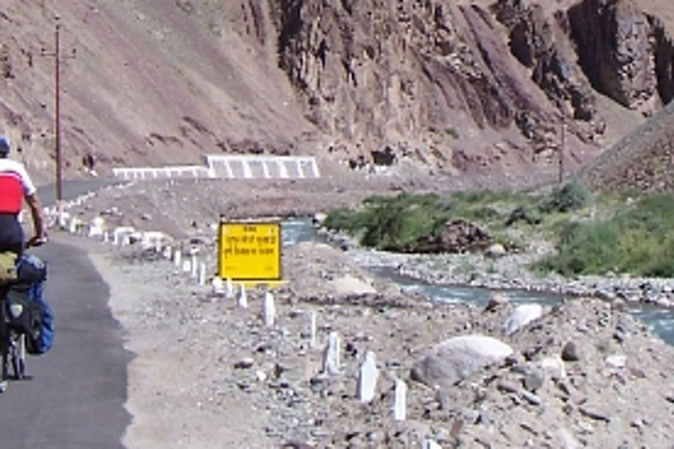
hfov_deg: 17.9
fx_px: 2134
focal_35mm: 114
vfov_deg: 11.8
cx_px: 496
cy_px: -65
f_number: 5.6
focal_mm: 7
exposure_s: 1/500
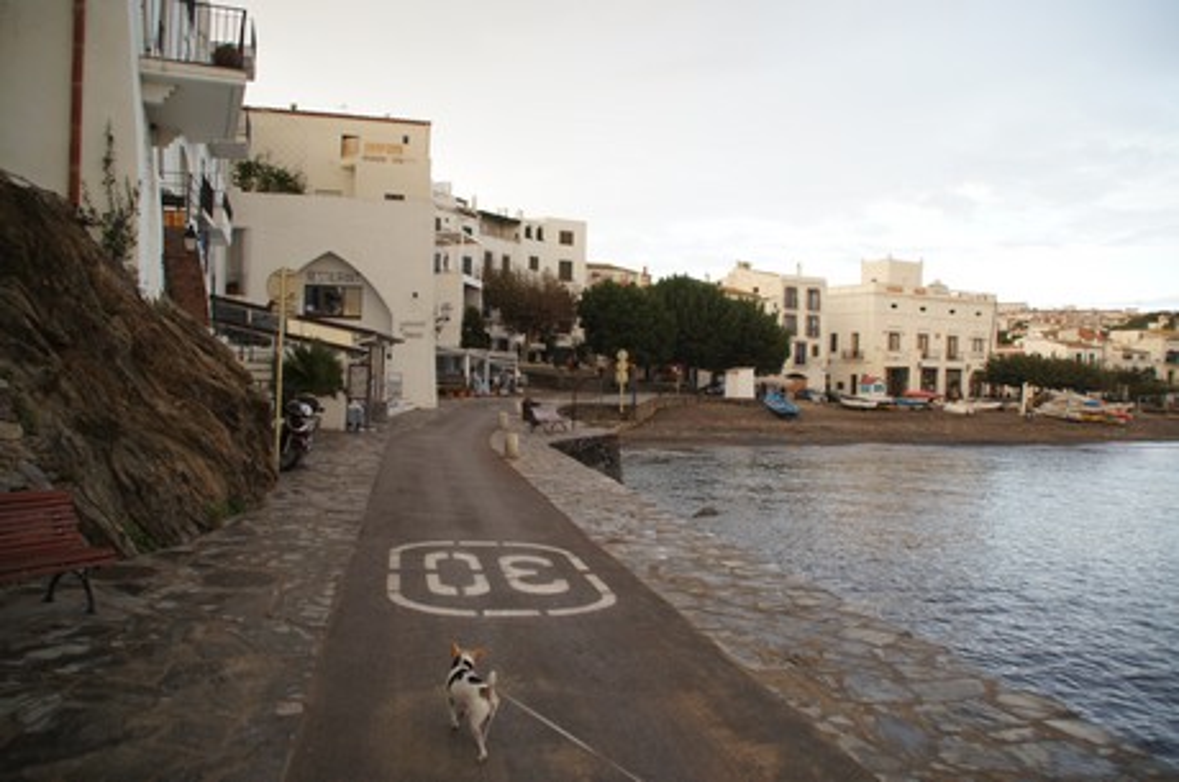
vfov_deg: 47.8
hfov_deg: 67.5
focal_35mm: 27
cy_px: 391
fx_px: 883
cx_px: 590
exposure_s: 1/30
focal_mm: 18
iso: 100
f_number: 4
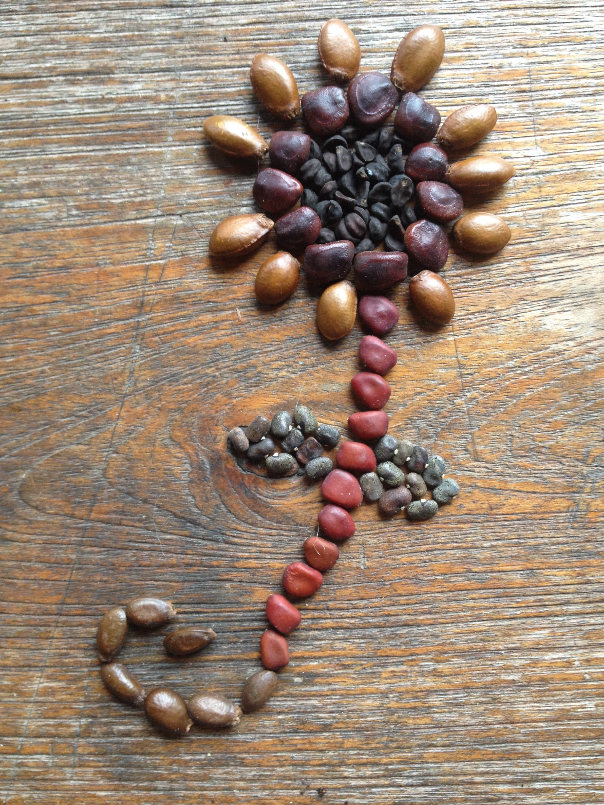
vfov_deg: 52.6
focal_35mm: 35
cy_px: 402
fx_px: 814
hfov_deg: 40.7
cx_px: 302
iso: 80
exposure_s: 1/20
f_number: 2.4
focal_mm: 4.28
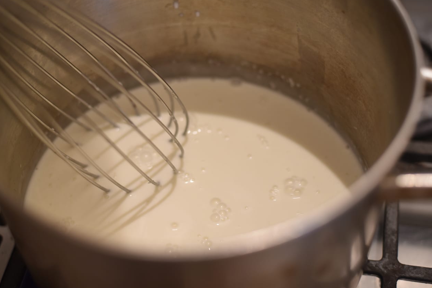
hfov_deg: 38.9
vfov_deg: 26.5
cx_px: 219
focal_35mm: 51
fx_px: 612
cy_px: 142
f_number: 2.5
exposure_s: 1/60
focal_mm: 50
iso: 800
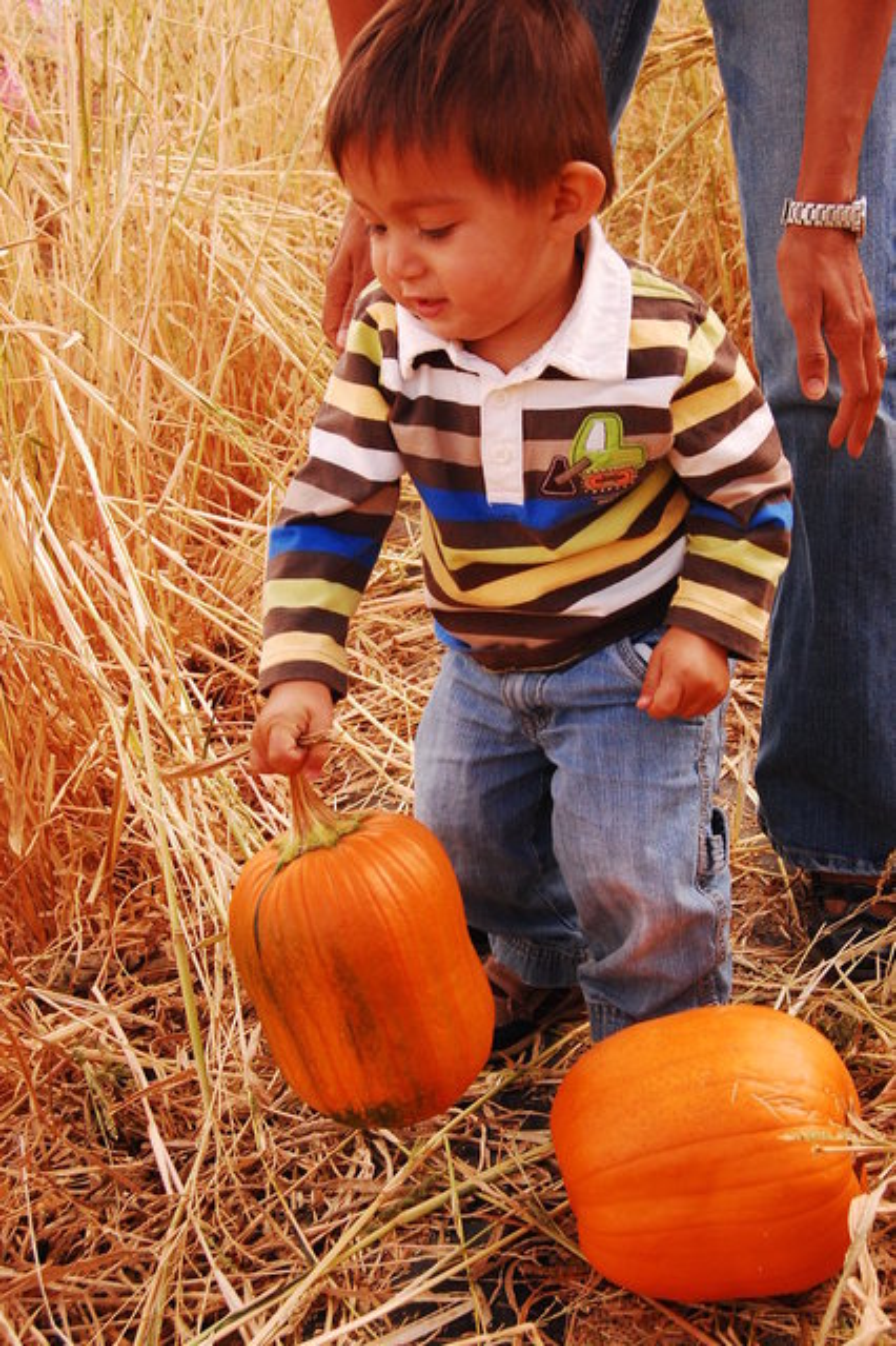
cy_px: 673
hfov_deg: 28.0
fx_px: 1794
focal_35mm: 48
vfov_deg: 41.1
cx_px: 448
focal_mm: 32
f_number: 9
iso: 800
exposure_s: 1/500
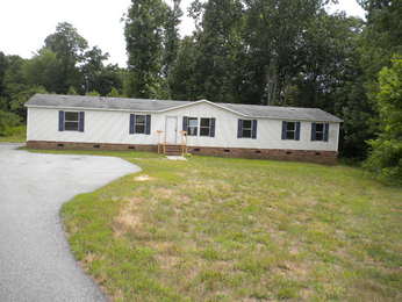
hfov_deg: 52.6
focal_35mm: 35
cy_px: 151
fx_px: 407
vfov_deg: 40.7
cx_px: 201
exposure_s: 1/417
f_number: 4.6
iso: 113
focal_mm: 6.3
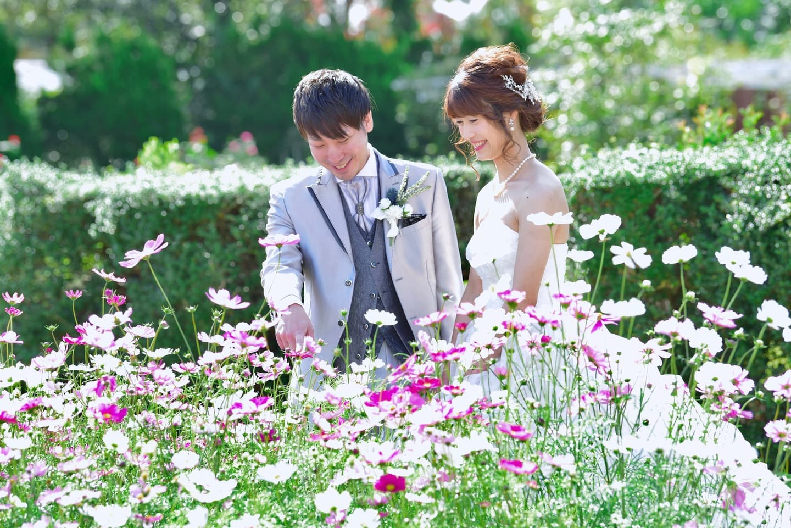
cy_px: 264
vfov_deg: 9.2
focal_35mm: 150
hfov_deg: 13.7
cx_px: 396
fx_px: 3297
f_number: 5
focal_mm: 150
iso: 200
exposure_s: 1/200
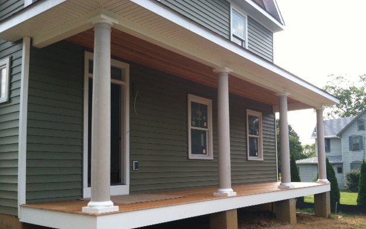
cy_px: 137
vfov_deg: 33.5
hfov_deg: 51.5
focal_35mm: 38
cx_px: 187
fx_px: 379
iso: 80
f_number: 2.8
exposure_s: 1/323
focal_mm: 3.85
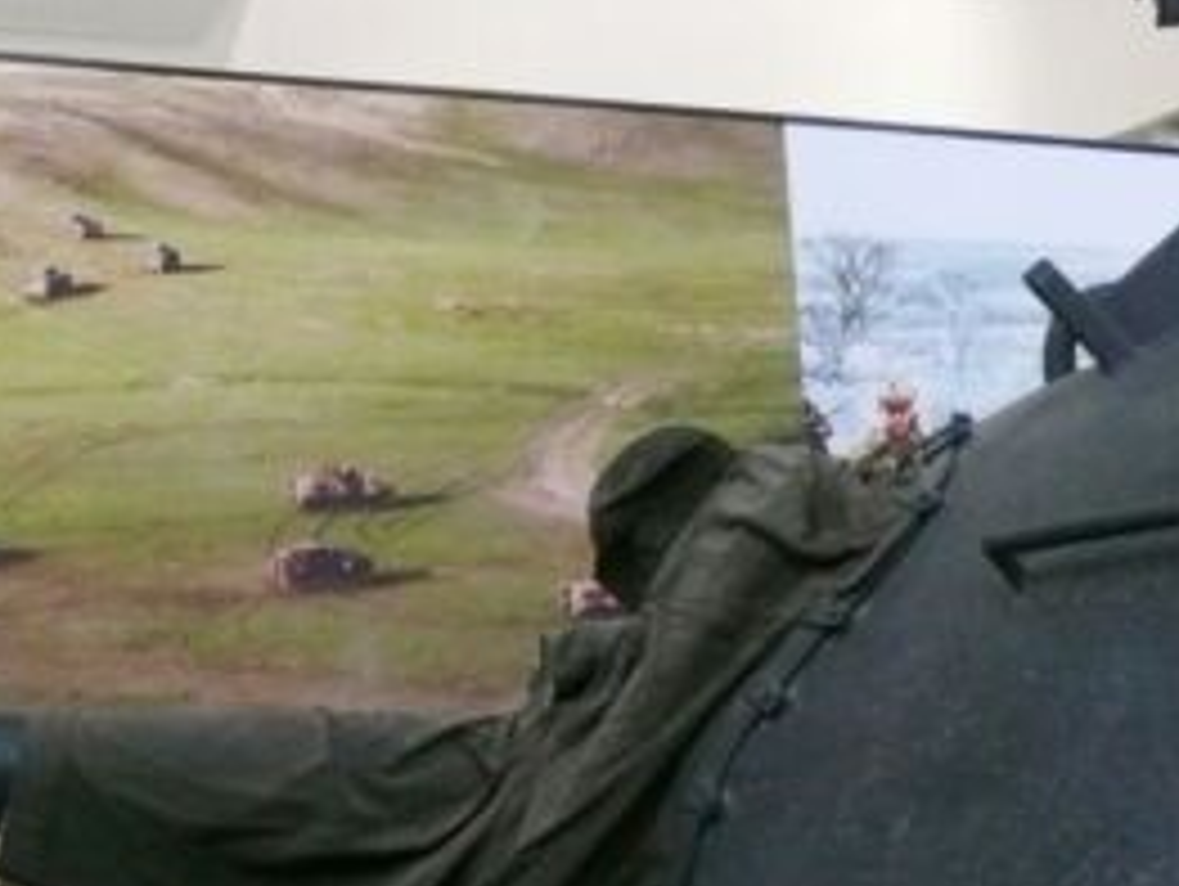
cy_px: 830
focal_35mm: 143
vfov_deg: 10.3
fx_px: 4875
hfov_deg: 13.7
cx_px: 234
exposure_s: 1/125
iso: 320
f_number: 3.2
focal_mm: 11.5
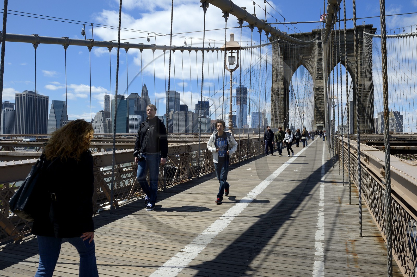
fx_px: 324
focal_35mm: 28
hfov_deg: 65.5
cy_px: 138
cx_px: 208
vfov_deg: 46.3
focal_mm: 28
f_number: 14
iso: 400
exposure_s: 1/400
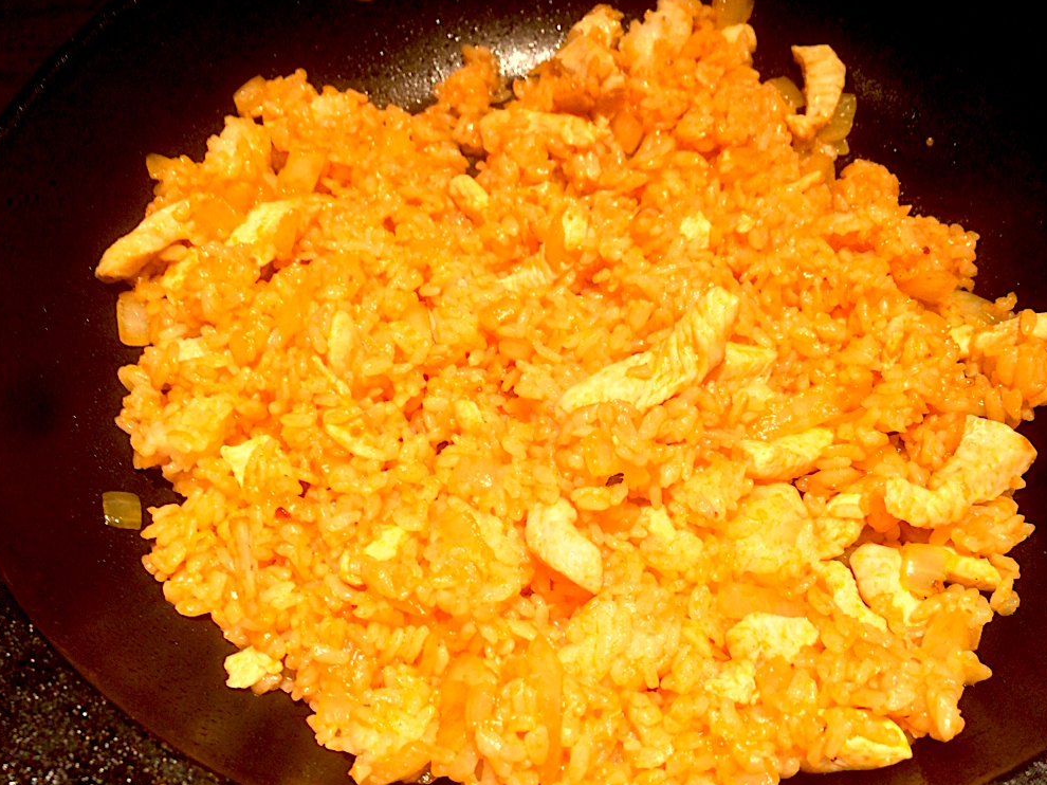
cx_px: 529
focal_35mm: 30
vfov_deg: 46.8
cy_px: 398
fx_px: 907
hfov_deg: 60.0
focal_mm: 4.15
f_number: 2.2
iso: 64
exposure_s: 1/33
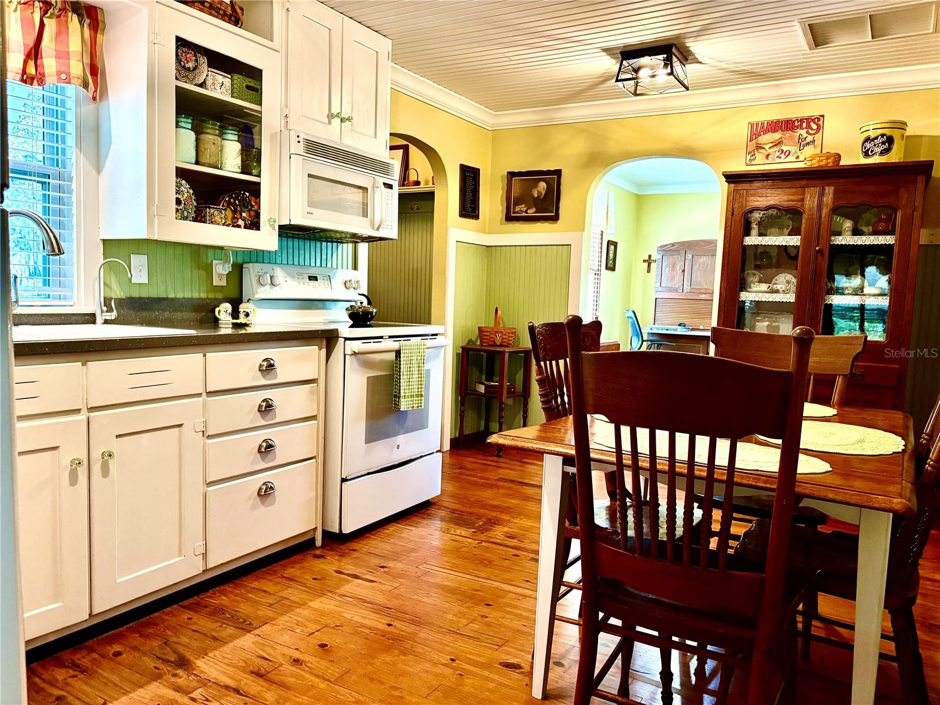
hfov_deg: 67.3
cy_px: 352
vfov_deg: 53.1
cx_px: 470
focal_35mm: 26
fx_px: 706
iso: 250
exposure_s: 1/60
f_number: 1.6
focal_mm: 5.96
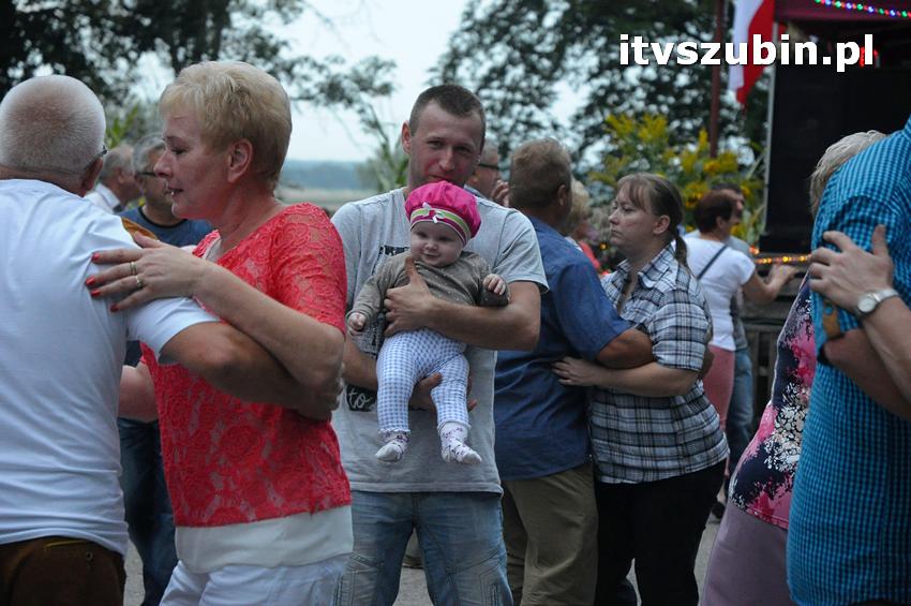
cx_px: 456
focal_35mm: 105
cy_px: 303
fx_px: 2654
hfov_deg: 19.5
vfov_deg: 13.0
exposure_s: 1/160
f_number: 4.5
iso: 2500
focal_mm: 70
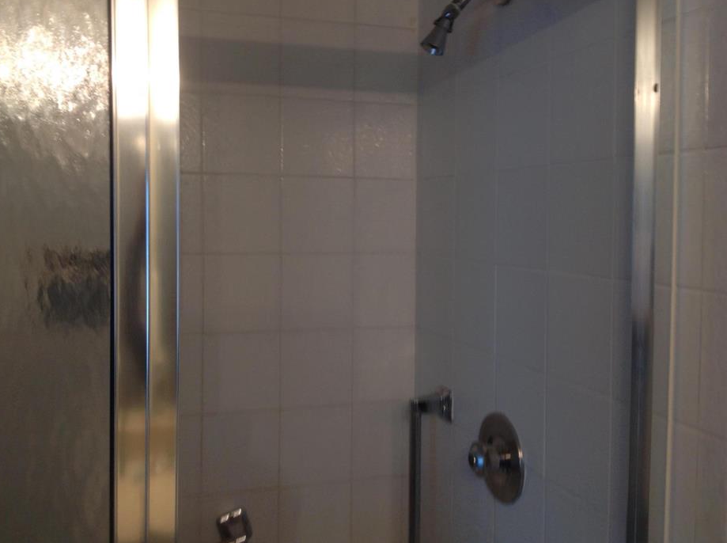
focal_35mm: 39
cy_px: 244
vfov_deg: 36.7
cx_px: 335
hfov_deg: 47.9
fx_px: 818
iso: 50
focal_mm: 4.28
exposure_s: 1/24
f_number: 2.4
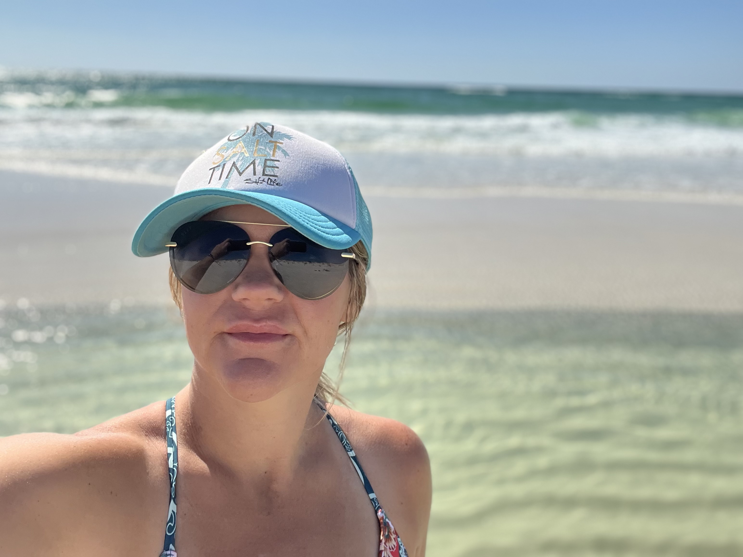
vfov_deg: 46.8
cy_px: 278
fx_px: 644
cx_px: 372
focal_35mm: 30
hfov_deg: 60.0
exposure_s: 1/1172
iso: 32
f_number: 2.2
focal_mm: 2.71
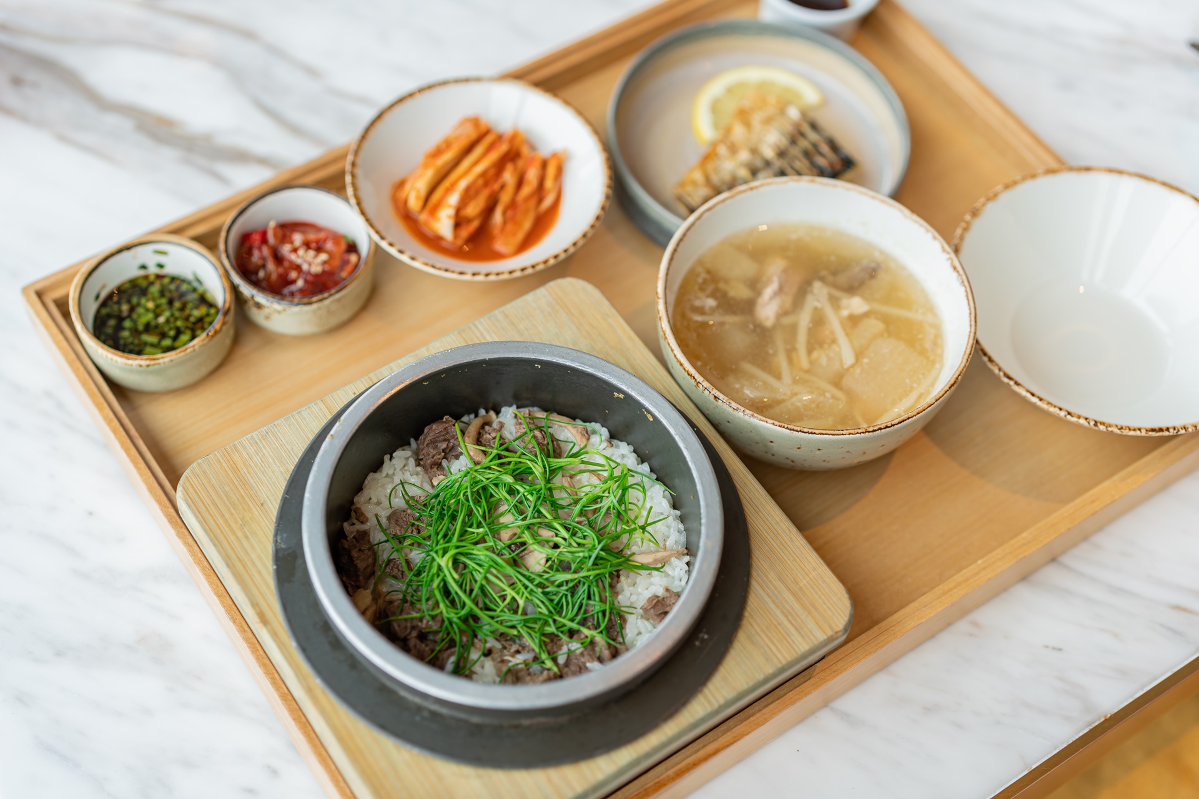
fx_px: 1665
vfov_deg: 27.0
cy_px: 400
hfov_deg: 39.6
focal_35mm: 50
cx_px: 600
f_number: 2.2
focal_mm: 50
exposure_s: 1/100
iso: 100
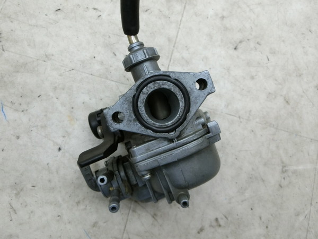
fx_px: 230
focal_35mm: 25
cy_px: 120
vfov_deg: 54.9
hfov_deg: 69.4
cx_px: 159
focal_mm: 4.5
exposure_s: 1/100
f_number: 3.5
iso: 400
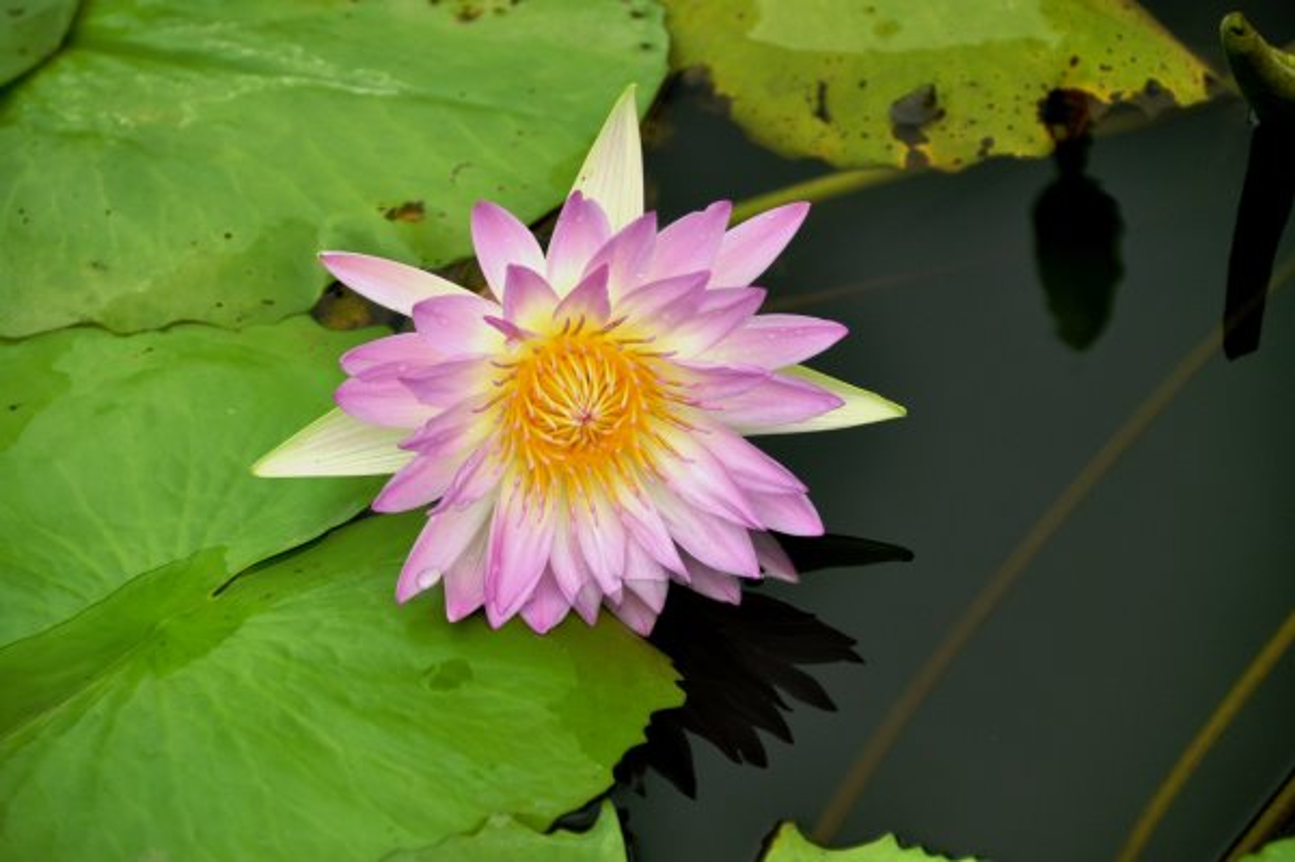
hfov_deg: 6.9
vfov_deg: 4.6
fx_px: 10783
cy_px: 431
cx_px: 648
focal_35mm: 300
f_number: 5.6
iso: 400
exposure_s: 1/800
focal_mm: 200
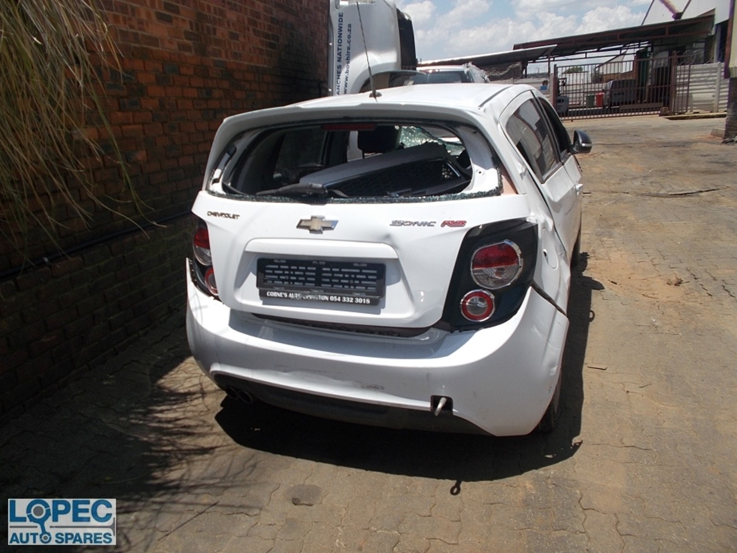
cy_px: 276
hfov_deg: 67.3
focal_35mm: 26
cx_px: 368
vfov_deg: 53.1
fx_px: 554
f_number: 8
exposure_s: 1/200
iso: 80
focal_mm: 4.6
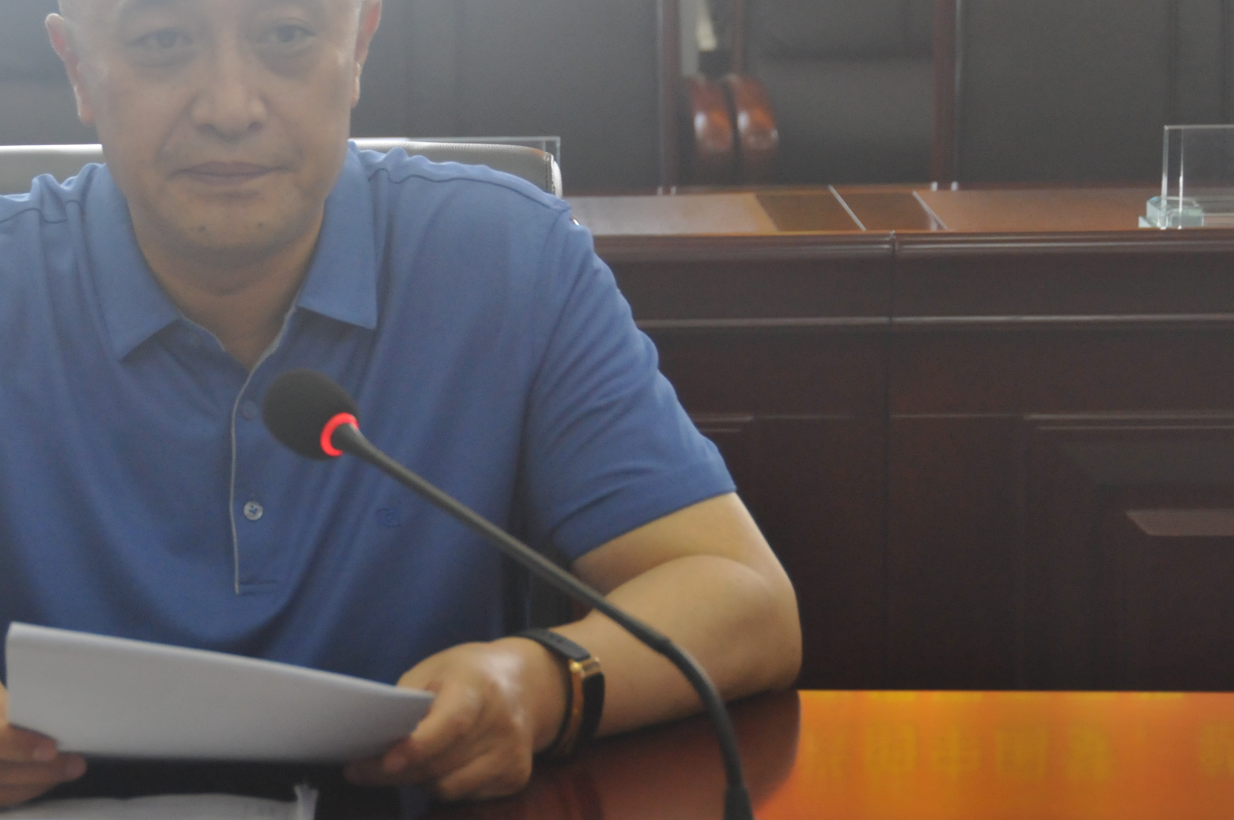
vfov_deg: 9.1
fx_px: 5170
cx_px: 258
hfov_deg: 13.5
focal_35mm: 151
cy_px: 373
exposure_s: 1/125
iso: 1000
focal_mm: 62
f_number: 5.6
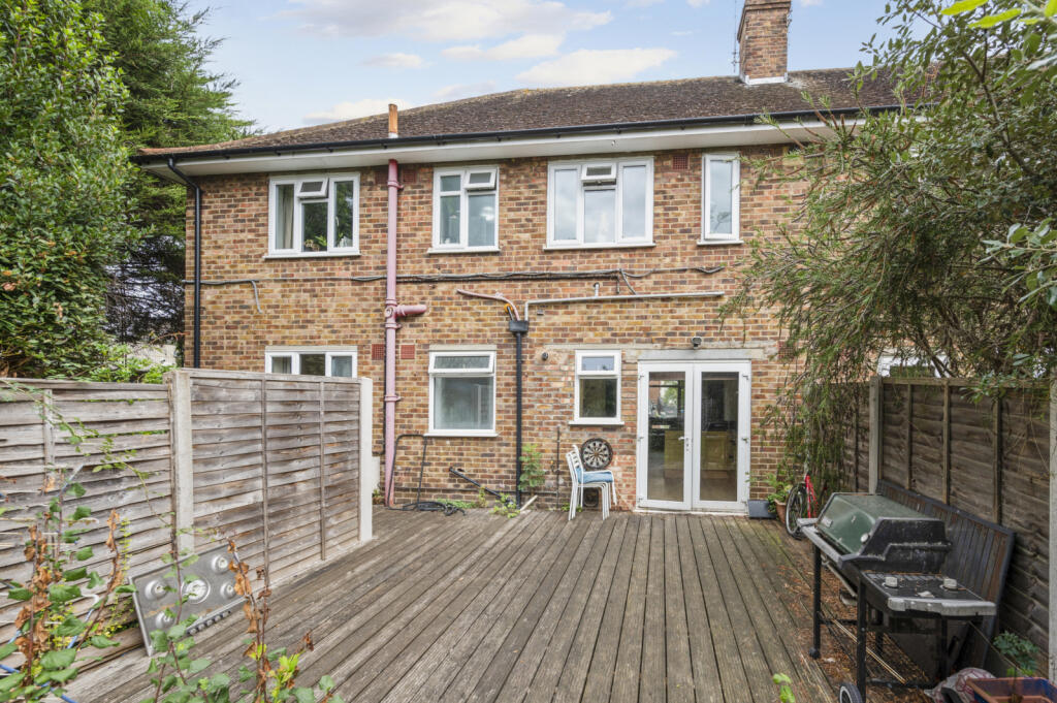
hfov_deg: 104.3
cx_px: 528
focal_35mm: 14
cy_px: 352
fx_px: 411
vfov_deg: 81.1
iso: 200
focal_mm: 14
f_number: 8
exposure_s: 1/160
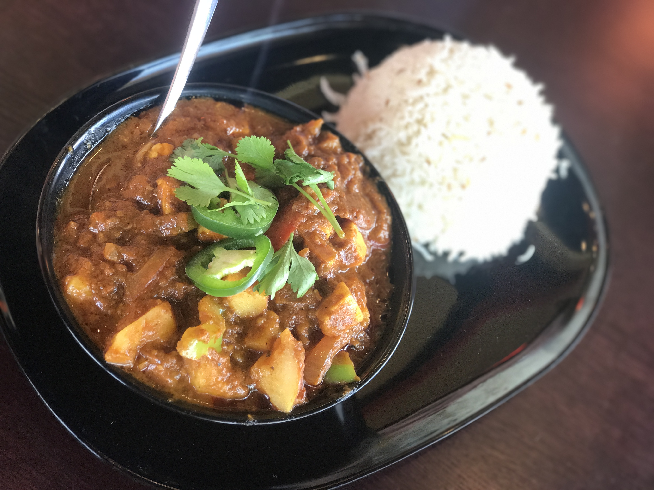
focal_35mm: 57
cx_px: 327
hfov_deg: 33.8
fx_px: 1077
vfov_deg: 25.7
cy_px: 245
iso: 160
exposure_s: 1/60
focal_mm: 6.6
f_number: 2.8
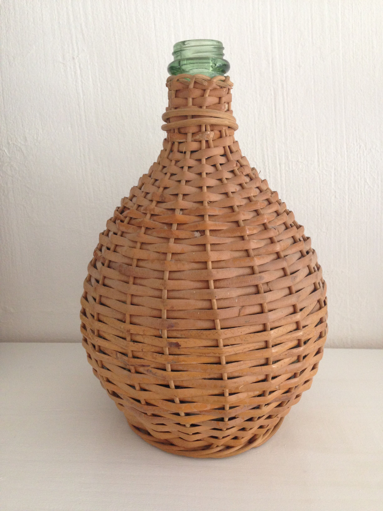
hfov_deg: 42.9
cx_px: 192
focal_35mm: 33
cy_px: 256
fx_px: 487
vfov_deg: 55.4
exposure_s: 1/20
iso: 160
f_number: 2.4
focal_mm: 4.12
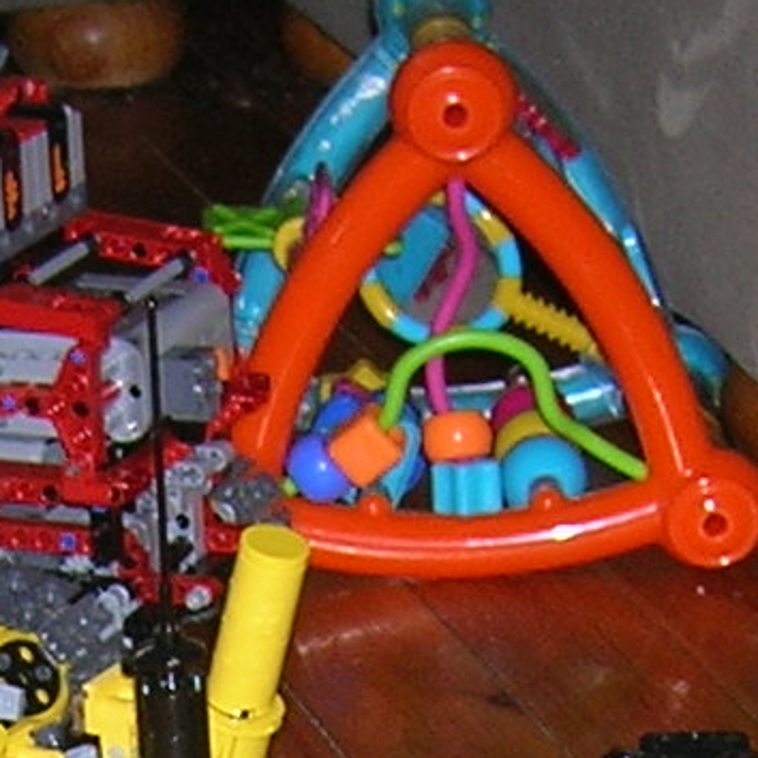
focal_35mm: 194
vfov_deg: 8.8
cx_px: 173
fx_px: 4806
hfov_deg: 9.0
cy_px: 1163
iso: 50
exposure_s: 1/60.1
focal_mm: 5.7
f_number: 2.9
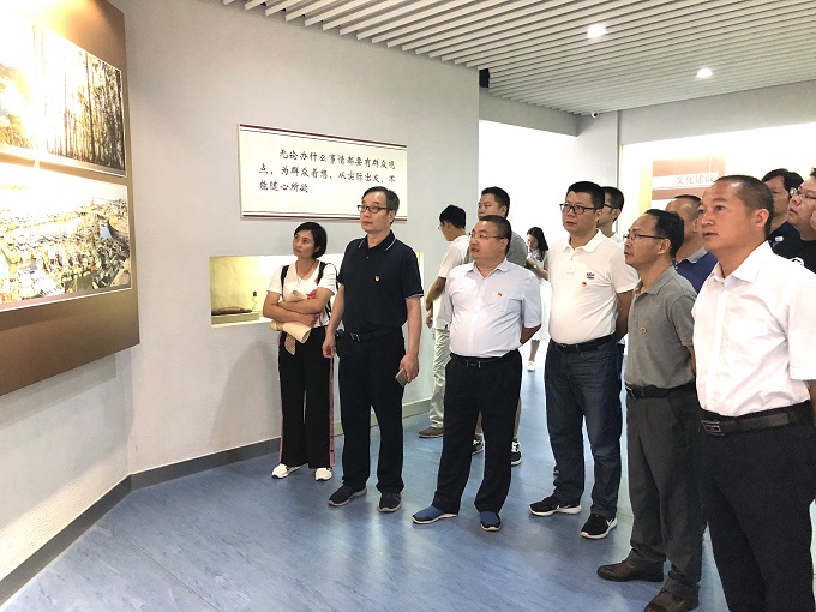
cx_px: 408
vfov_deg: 49.7
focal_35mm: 28
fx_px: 660
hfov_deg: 63.4
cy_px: 306
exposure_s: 1/60
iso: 320
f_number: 1.8
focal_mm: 4
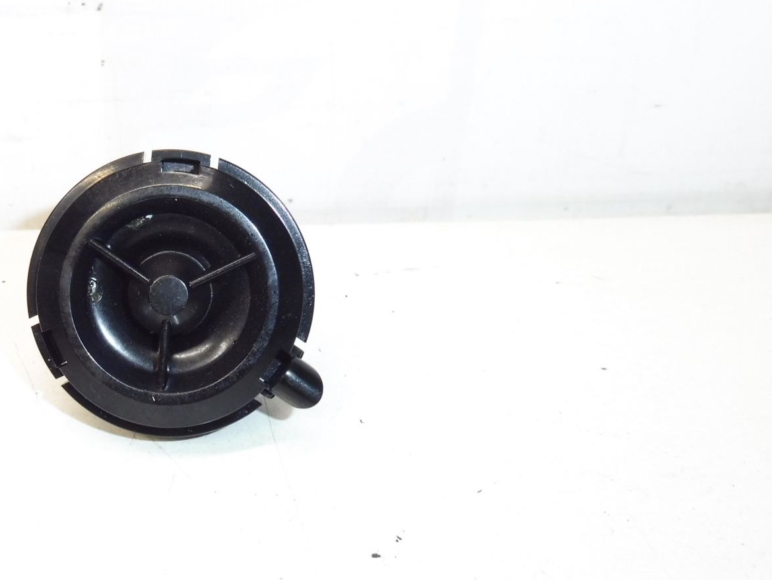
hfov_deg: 42.7
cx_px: 152
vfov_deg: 34.4
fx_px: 937
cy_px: 279
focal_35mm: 42
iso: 200
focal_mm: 4.3
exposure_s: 1/100
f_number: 4
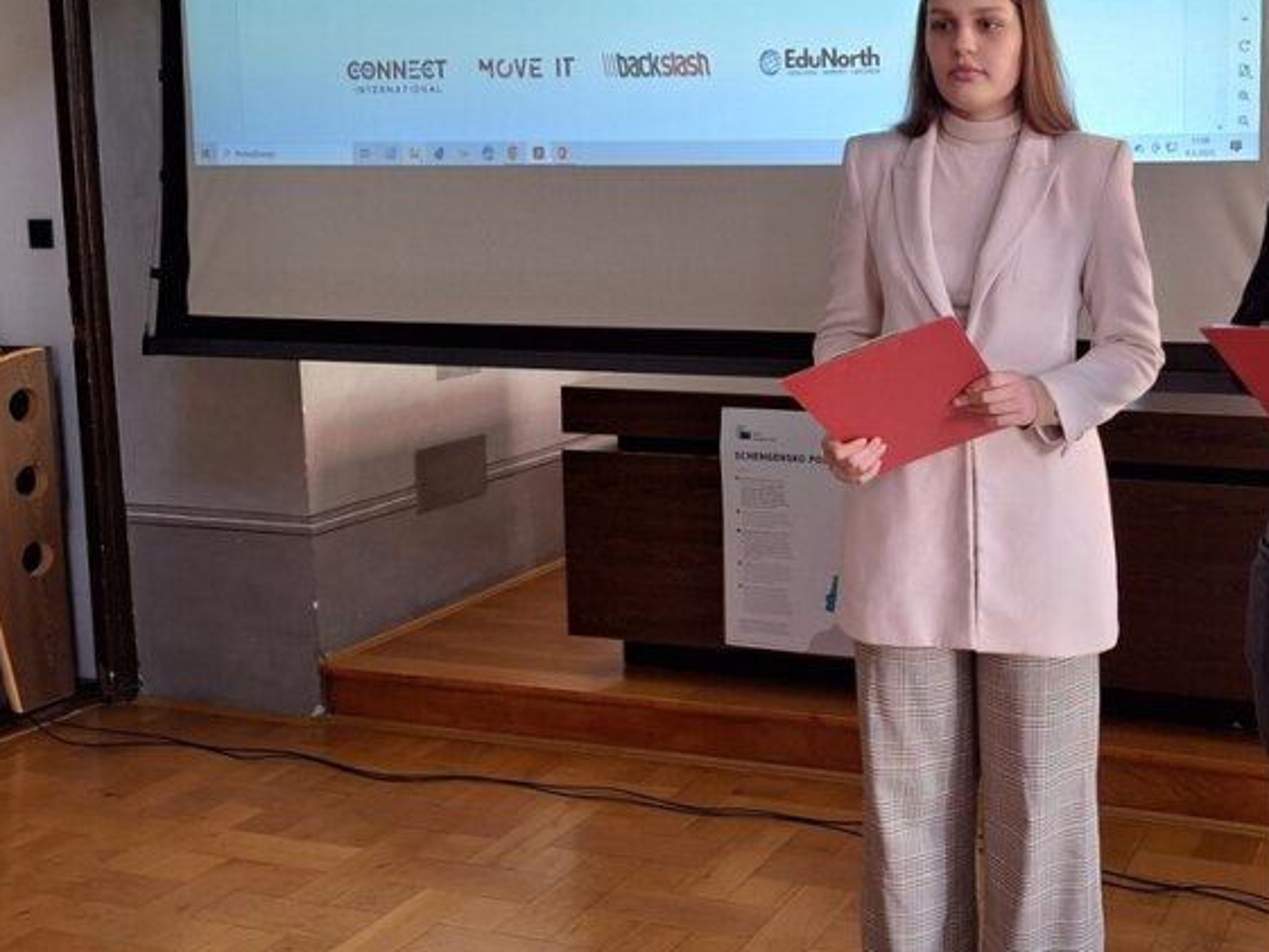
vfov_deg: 34.2
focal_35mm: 42
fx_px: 1540
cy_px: 346
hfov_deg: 43.2
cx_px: 970
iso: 100
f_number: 1.8
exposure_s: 1/50
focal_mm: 5.54
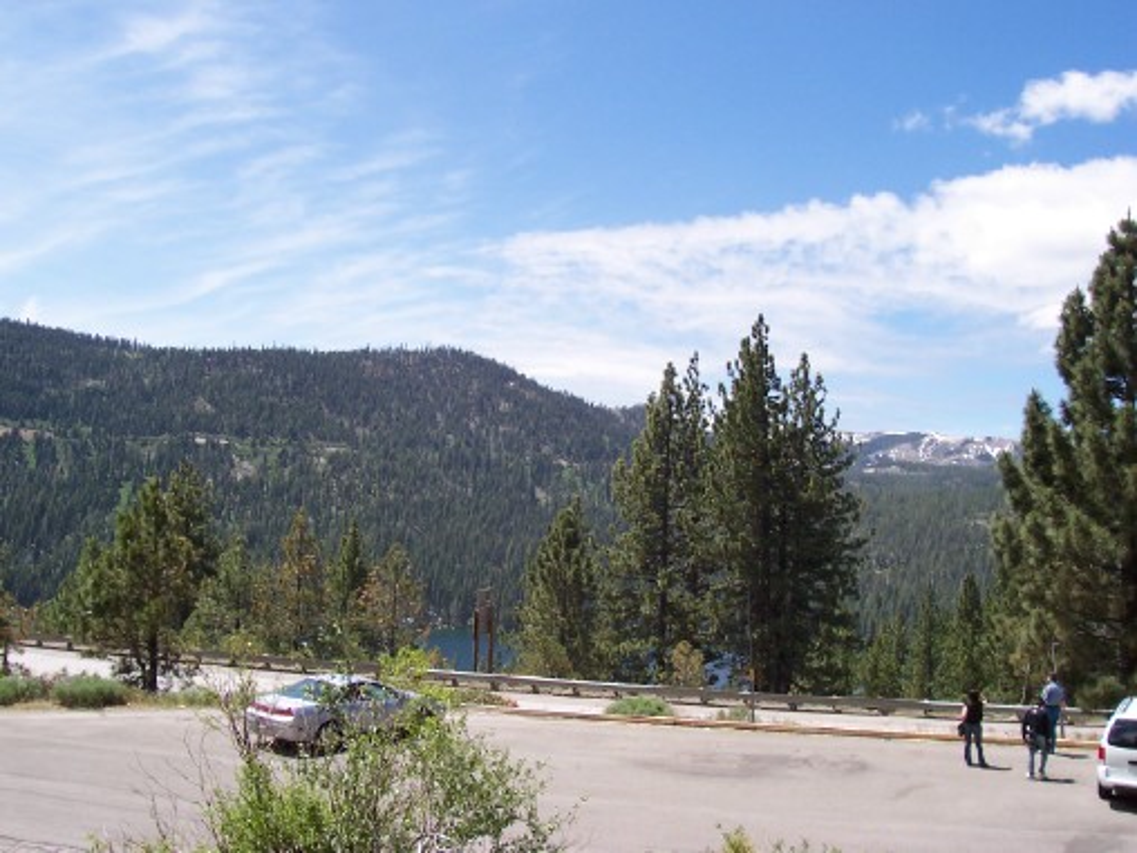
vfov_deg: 38.7
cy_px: 426
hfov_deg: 50.1
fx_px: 1215
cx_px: 568
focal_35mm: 37
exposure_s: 1/350
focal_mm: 5.6
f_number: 5.6
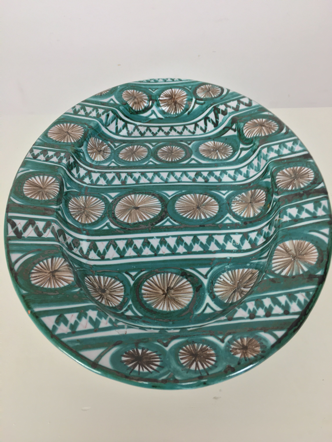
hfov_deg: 48.2
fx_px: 371
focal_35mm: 29
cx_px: 166
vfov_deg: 61.7
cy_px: 221
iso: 40
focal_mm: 4.15
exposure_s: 1/33
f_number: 2.2
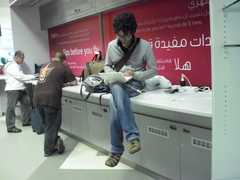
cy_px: 90
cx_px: 120
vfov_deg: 37.7
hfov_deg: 49.0
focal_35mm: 38
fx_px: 263
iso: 800
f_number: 2.8
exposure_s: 1/25
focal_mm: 6.2
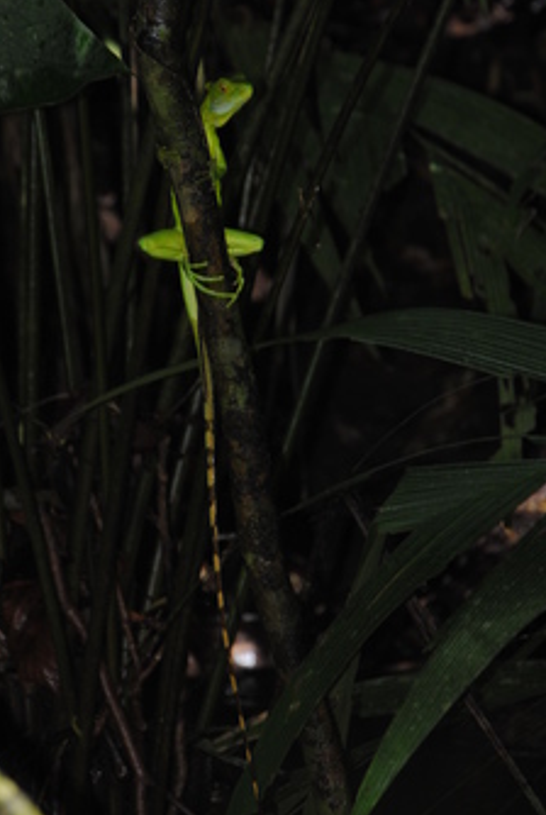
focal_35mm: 281
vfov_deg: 7.3
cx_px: 258
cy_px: 340
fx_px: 6357
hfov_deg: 4.9
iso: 200
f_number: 6
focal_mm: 155
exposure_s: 1/60
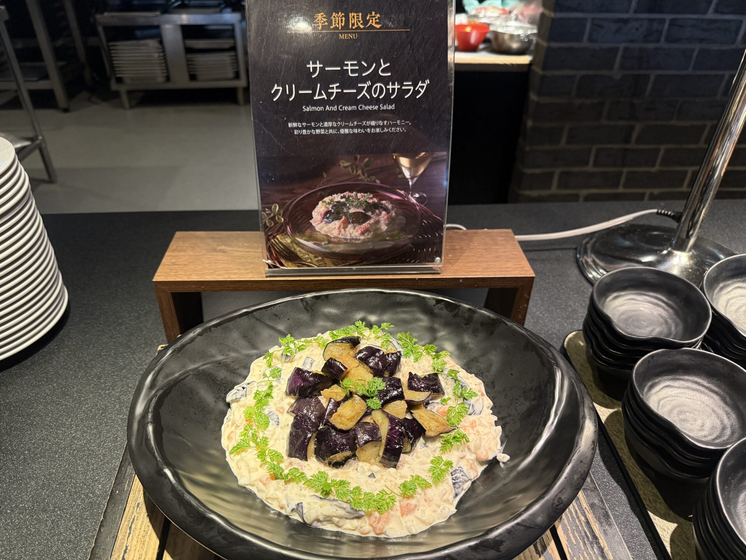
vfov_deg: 56.8
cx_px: 373
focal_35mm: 24
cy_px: 280
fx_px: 517
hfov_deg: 71.6
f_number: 1.78
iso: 250
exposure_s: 1/60
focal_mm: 6.76
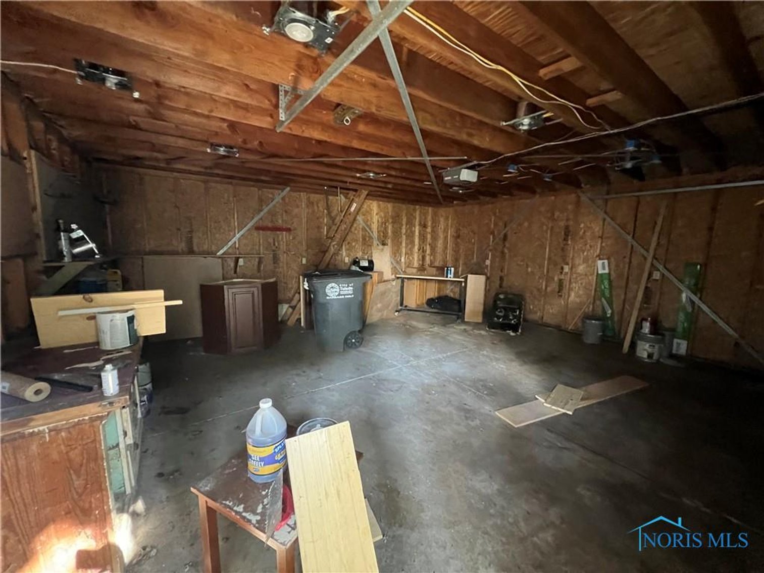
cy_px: 286
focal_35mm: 13
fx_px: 287
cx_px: 382
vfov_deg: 89.9
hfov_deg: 106.2
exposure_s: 1/40
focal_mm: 1.57
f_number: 1.8
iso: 1250
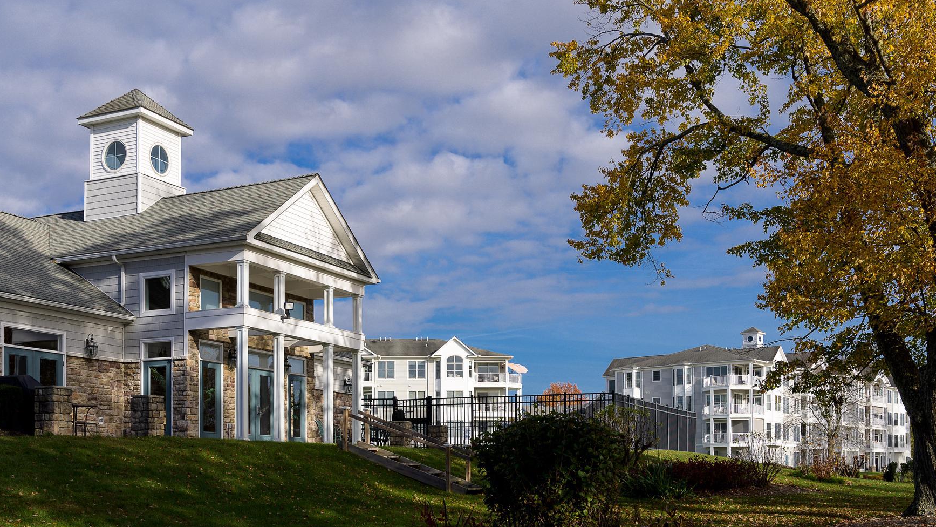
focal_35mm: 42
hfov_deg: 48.3
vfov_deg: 28.1
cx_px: 421
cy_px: 365
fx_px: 1042
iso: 100
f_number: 7.1
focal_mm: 34
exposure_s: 1/400
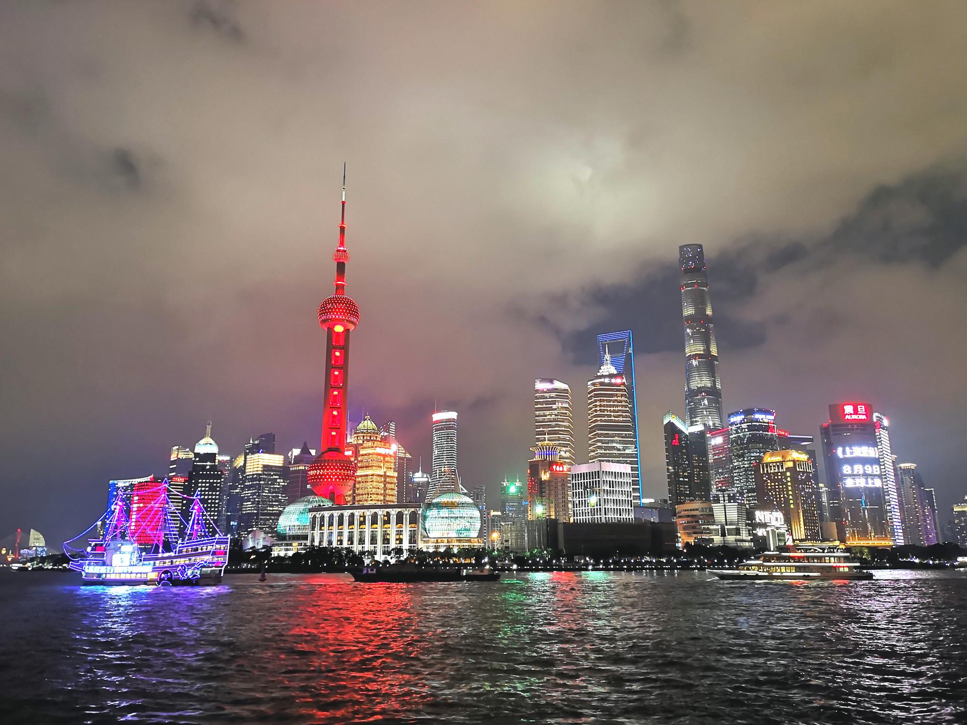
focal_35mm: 28
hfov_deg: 63.4
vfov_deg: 49.7
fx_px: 782
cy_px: 356
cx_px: 482
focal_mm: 3.95
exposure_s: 4
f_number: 1.8
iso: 400
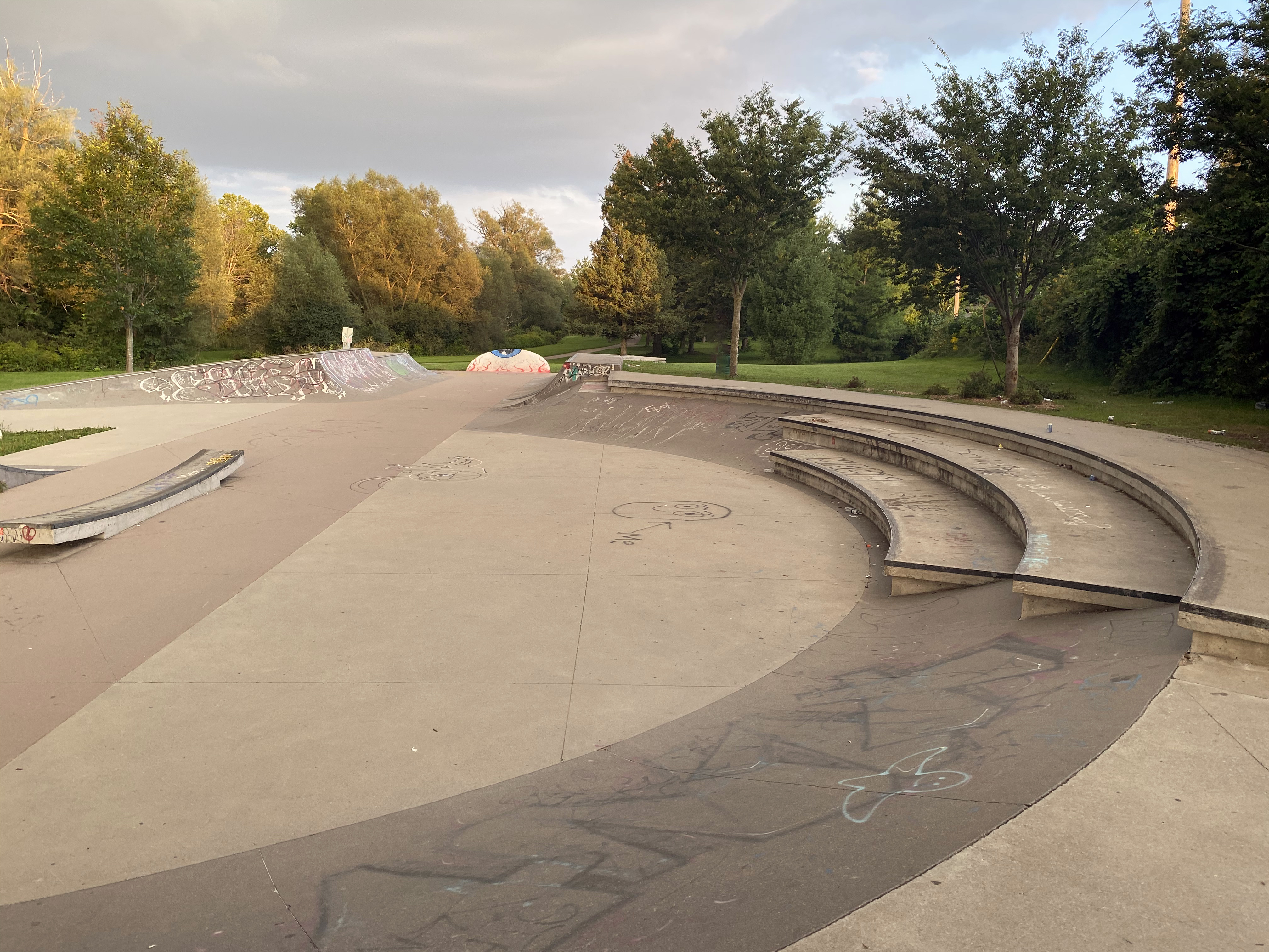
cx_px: 634
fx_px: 953
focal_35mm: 26
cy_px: 476
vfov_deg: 53.1
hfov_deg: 67.3
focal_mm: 4.25
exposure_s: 1/121
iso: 64
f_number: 1.8
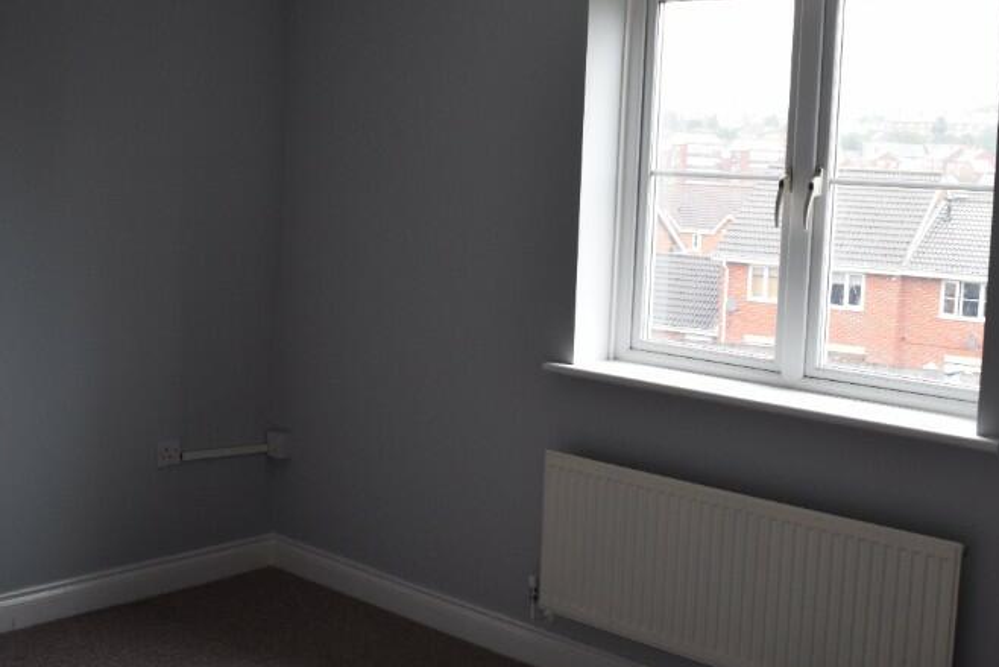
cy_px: 274
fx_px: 1166
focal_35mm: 42
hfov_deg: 46.0
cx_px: 619
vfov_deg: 31.8
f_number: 4.5
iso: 400
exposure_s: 1/80
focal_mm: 18
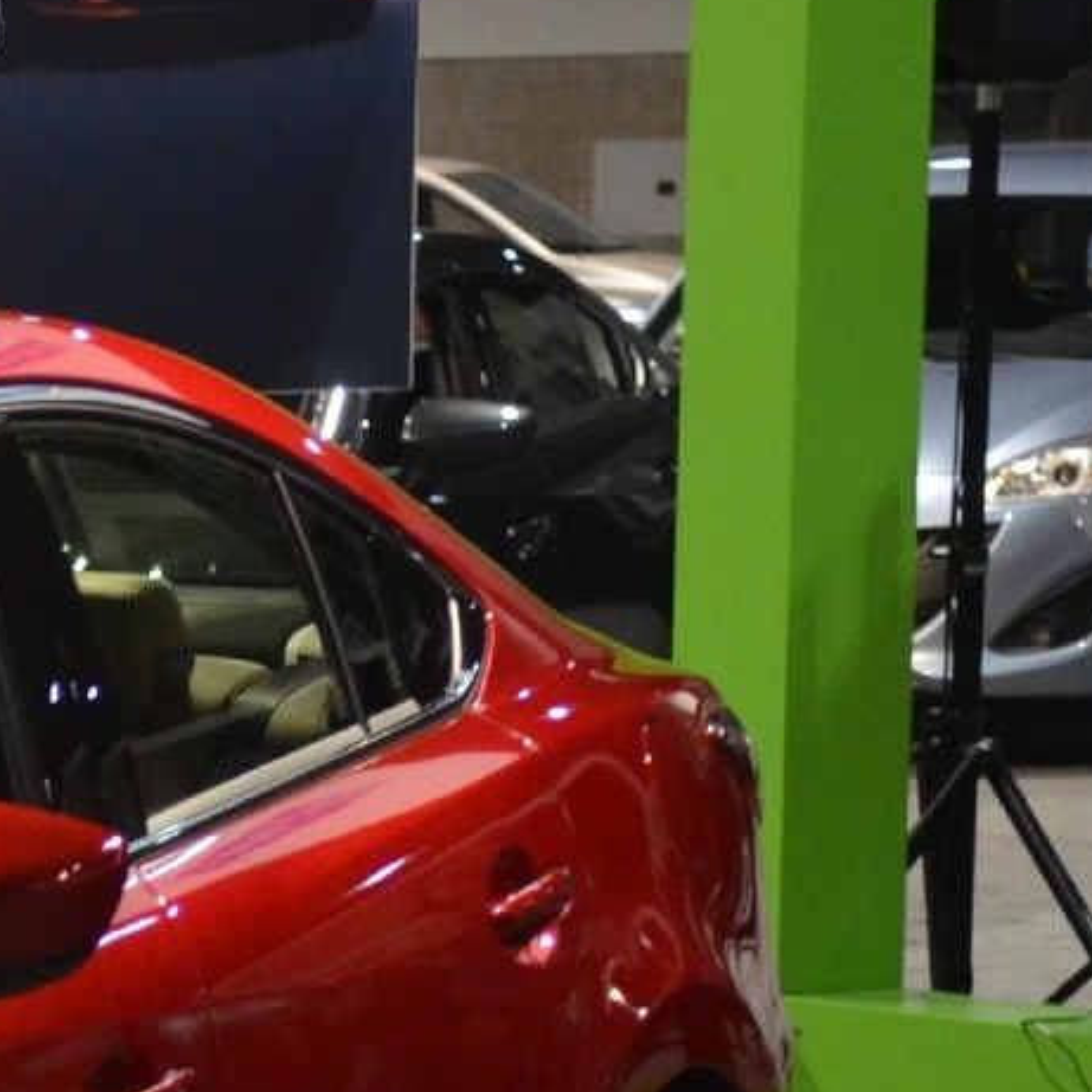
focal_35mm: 221
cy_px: 1282
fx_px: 7888
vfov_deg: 7.9
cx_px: -1258
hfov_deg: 7.5
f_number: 2.8
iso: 1600
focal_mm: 32
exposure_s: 1/60
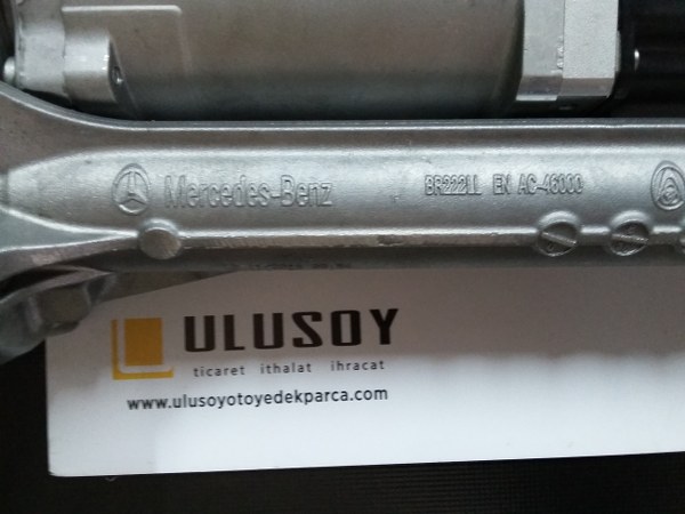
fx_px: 613
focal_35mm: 31
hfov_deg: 58.4
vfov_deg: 45.4
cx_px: 342
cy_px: 257
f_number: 2.2
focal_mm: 3.3
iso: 400
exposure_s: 1/17
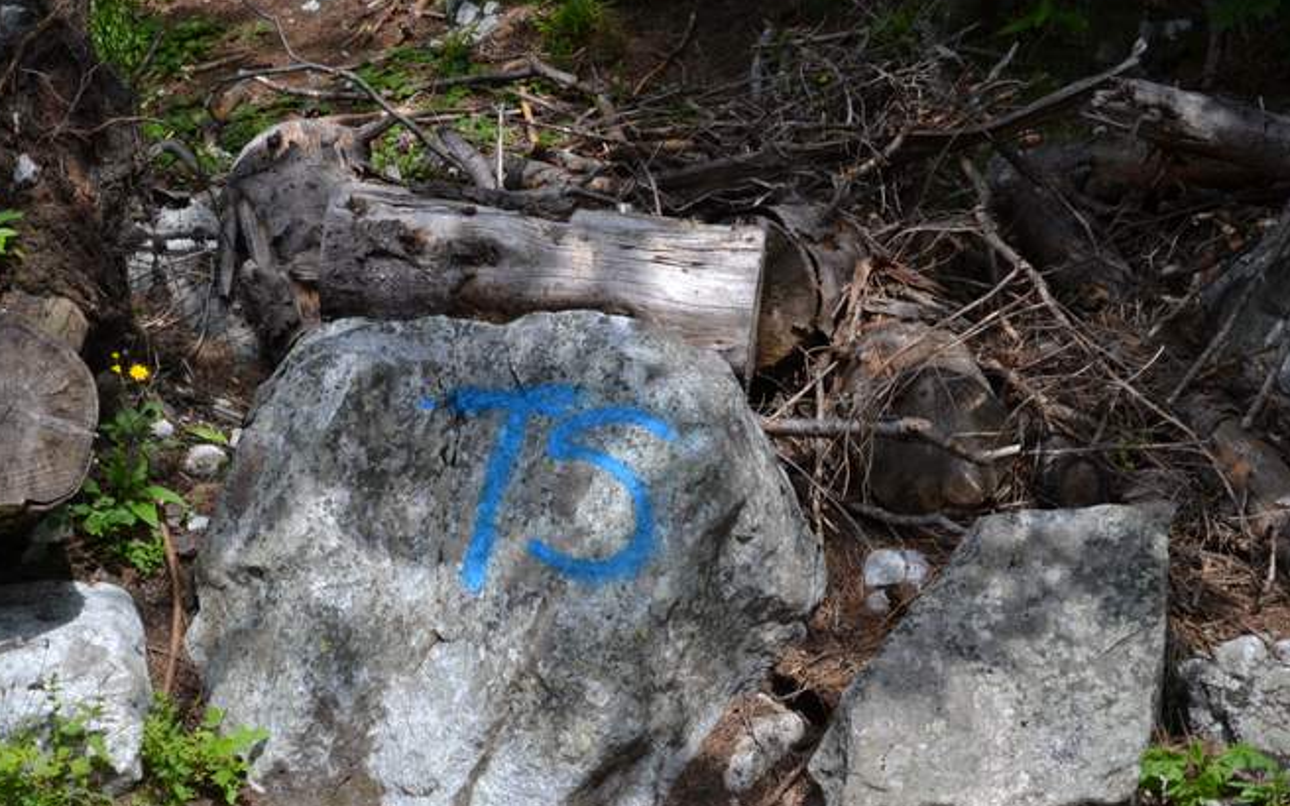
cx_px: 509
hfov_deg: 20.2
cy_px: 493
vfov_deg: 12.7
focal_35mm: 103
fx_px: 3608
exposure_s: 1/1250
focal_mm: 55
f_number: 5.6
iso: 400
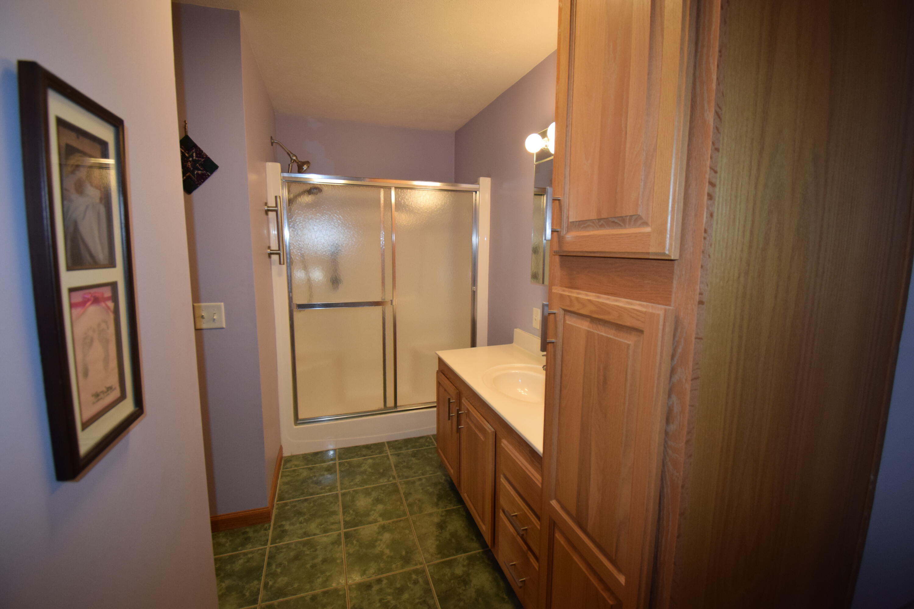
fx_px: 381
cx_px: 457
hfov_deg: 100.4
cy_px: 304
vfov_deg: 77.3
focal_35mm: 15
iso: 800
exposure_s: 1/100
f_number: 5
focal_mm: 10
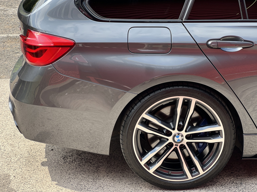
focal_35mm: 77
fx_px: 572
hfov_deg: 25.3
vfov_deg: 19.1
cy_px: 96
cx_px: 128
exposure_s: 1/121
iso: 40
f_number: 2.8
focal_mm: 9
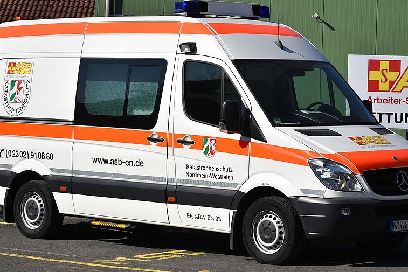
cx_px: 206
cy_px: 129
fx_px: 1145
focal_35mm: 101
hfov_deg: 20.2
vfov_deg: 13.6
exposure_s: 1/500
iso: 200
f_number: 11
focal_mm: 85
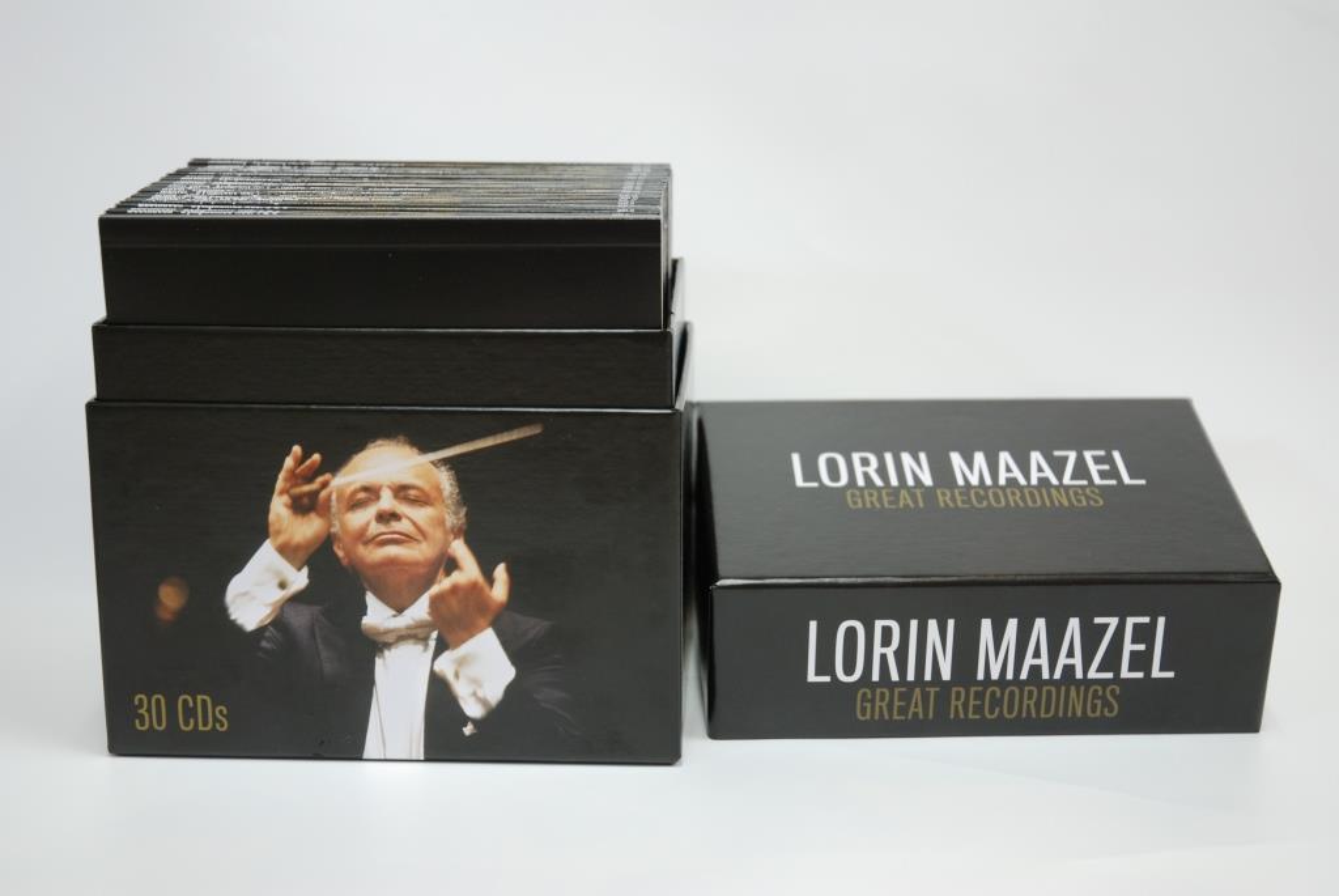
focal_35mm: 69
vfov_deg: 19.8
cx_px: 670
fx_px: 2569
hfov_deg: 29.2
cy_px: 448
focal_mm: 46
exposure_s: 1/20
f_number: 4.5
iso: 400
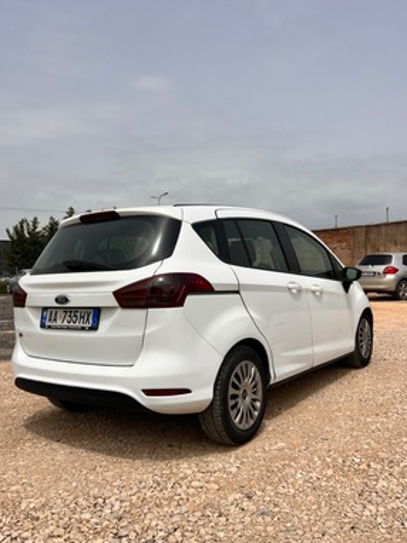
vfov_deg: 59.9
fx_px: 470
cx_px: 206
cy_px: 271
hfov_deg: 46.8
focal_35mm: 30
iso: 50
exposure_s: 1/10309
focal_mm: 5.7
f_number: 1.5
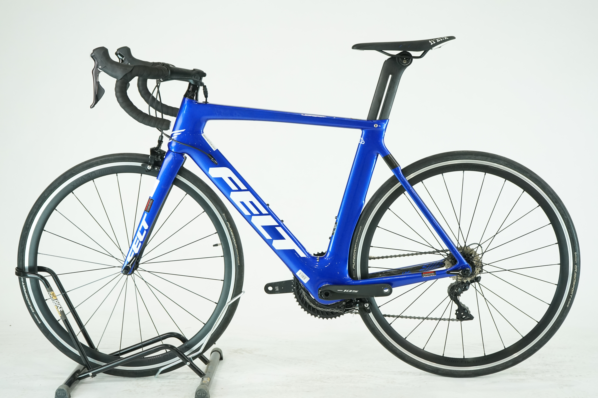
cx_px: 299
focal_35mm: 58
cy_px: 199
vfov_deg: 23.4
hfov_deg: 34.5
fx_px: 963
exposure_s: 1/200
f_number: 5.6
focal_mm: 58
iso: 1600
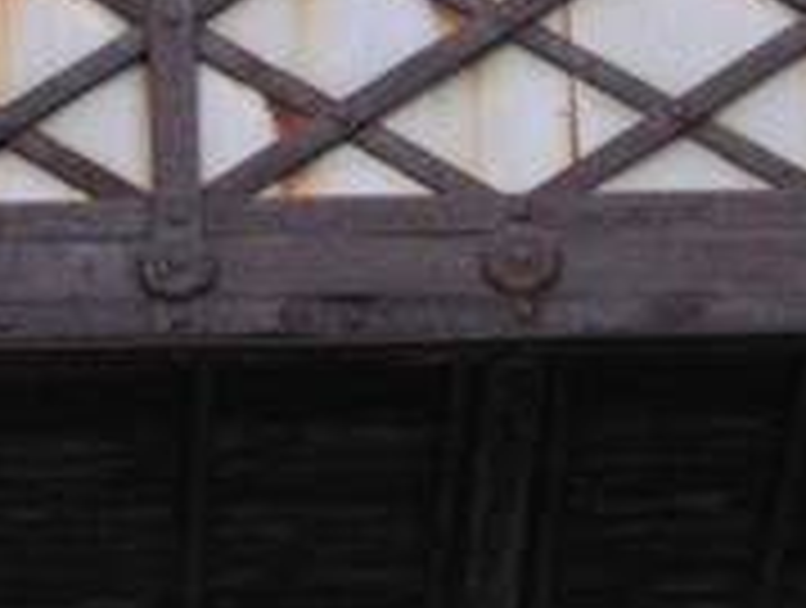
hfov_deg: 7.0
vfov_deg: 5.3
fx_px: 6556
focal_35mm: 281
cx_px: 459
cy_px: -333
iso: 100
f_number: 3.5
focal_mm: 9.6
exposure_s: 1/152
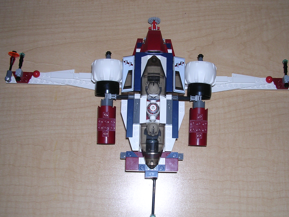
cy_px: 110
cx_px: 154
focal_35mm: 43
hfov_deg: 43.8
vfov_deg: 33.6
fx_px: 359
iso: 100
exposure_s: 1/60.1
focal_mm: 5.8
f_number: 2.8
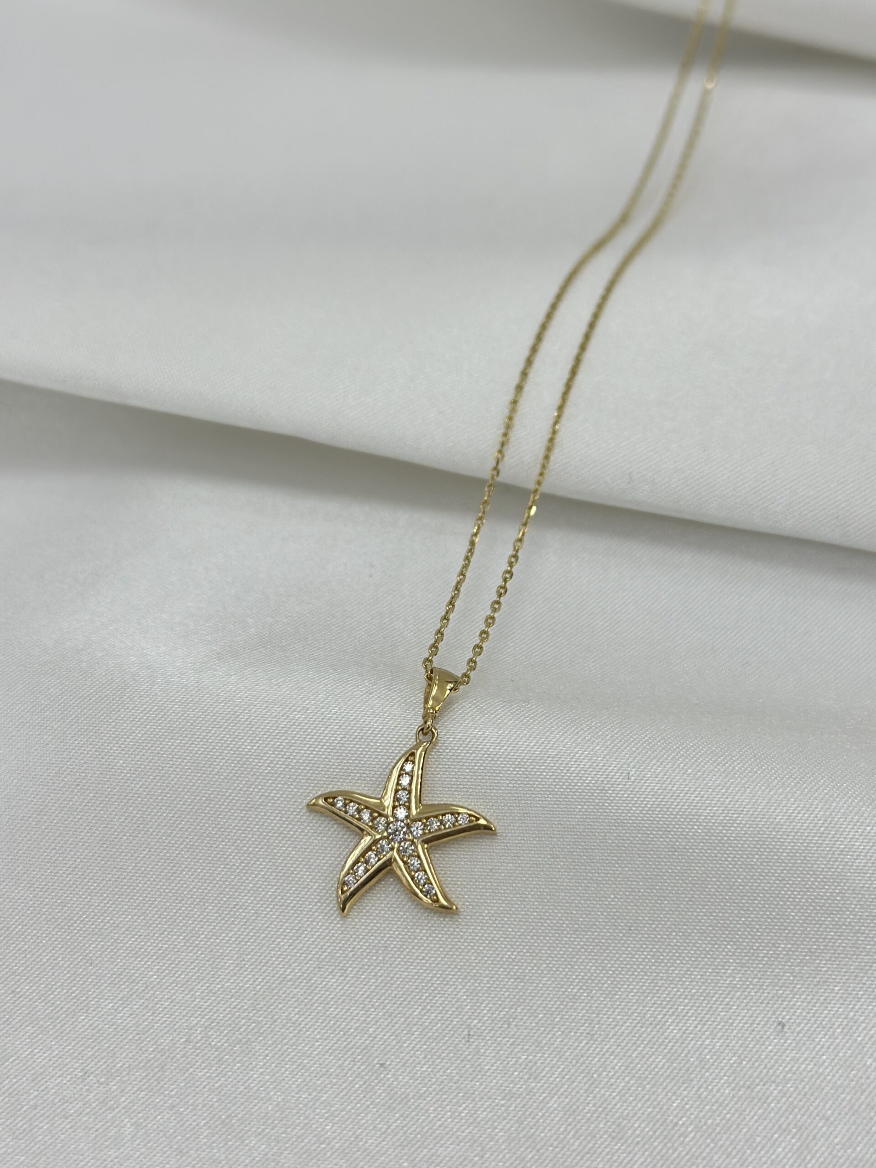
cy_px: 584
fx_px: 1620
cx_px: 438
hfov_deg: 30.3
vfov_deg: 39.7
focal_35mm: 48
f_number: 1.78
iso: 80
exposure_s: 1/511
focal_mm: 6.86
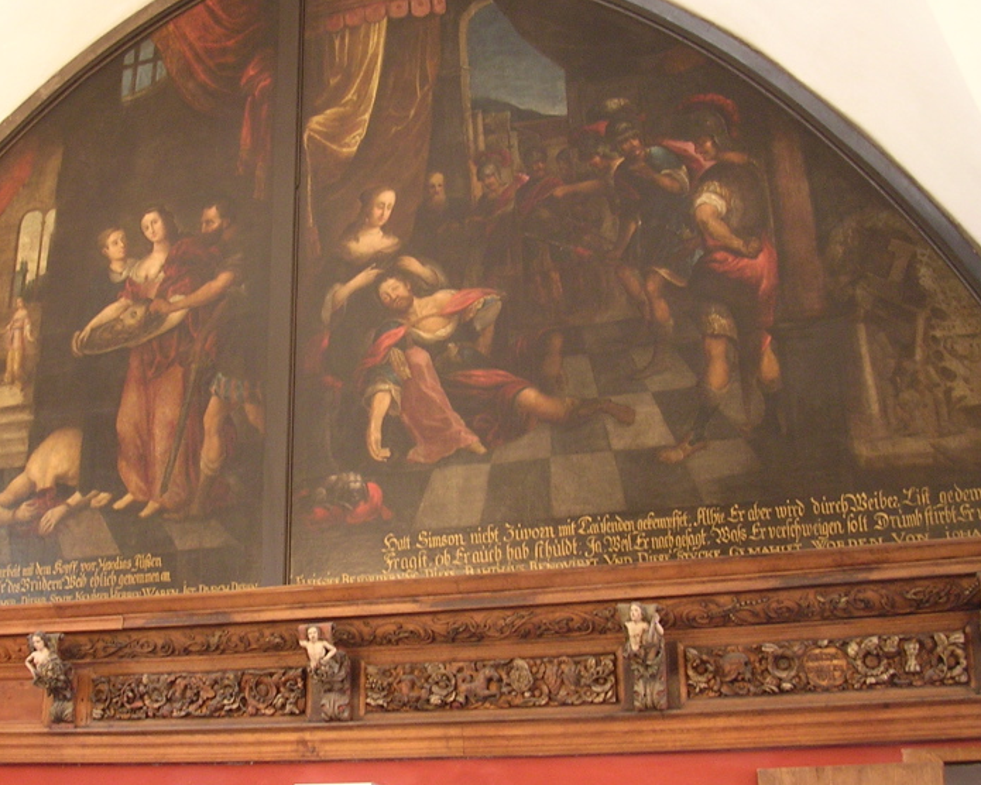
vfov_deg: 31.5
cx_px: 359
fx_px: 1394
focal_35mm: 48
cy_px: 395
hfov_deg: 38.5
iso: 181
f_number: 2.8
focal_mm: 5.8
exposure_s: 1/3.7
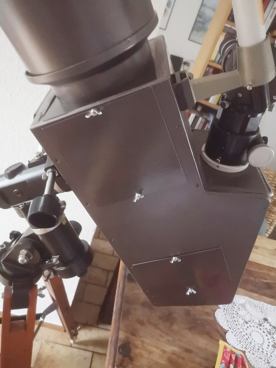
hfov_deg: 51.4
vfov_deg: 65.3
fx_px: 287
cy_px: 184
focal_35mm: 27
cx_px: 138
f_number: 1.8
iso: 800
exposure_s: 1/25
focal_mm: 3.95
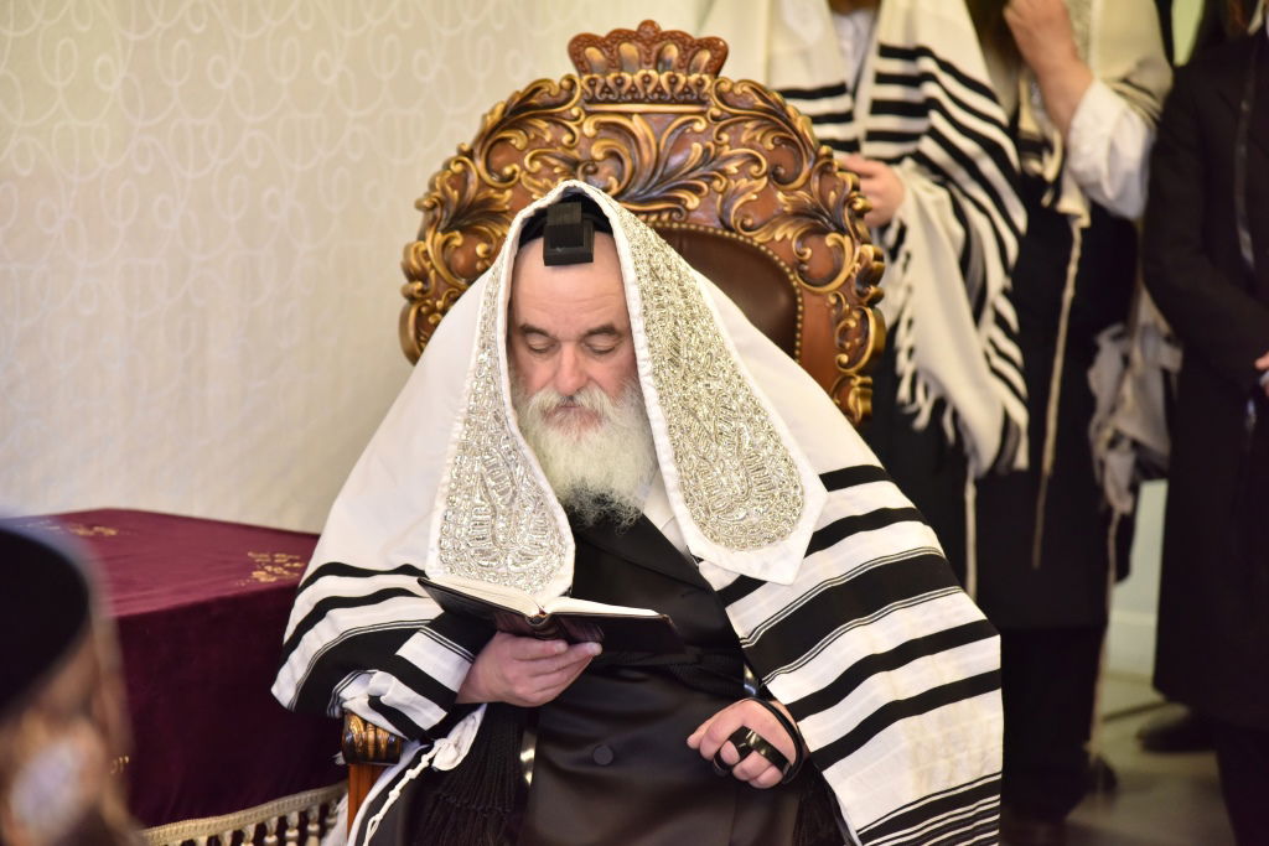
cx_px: 634
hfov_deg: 17.1
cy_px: 423
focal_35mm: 120
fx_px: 4230
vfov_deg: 11.4
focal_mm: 120
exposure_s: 1/125
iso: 1600
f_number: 4
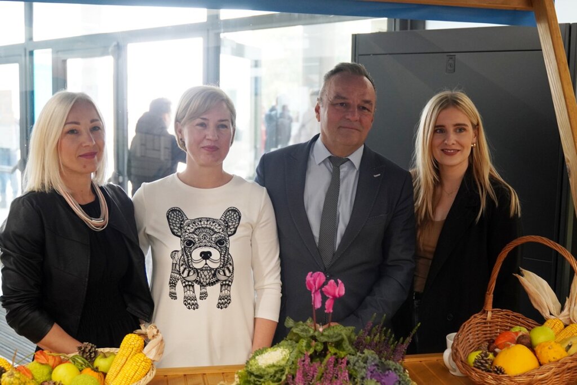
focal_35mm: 42
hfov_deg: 46.4
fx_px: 673
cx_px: 288
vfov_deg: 31.9
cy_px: 192
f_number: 2.8
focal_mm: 28
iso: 1250
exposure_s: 1/100
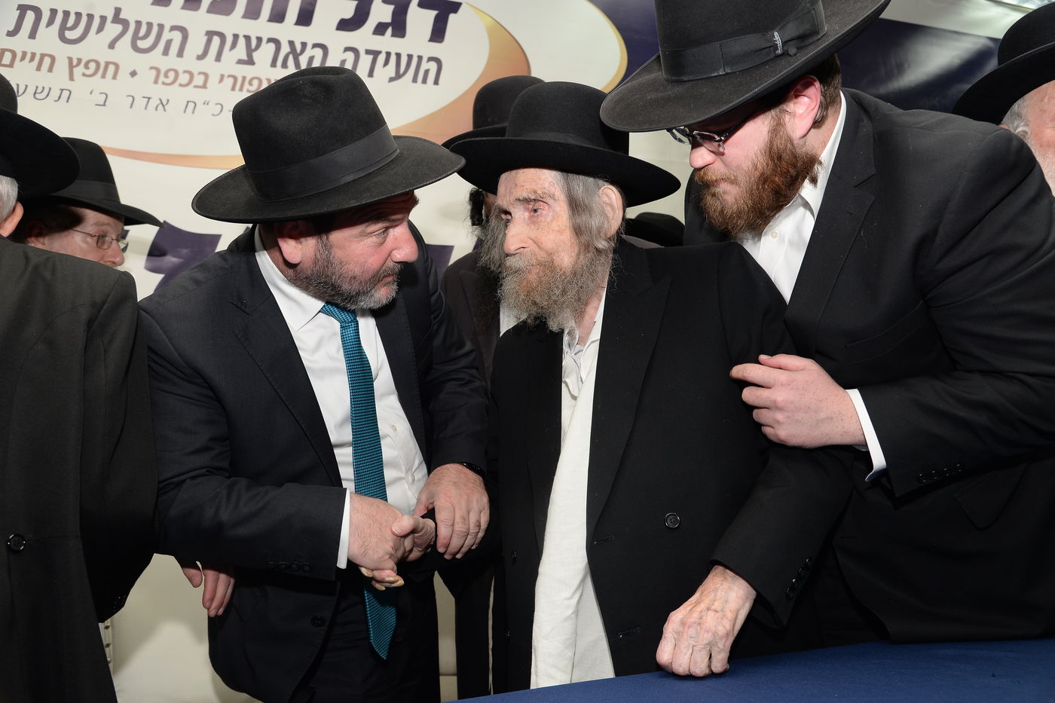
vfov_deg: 43.6
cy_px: 352
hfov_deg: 61.9
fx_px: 879
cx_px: 528
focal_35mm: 30
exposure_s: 1/60
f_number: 5.6
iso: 500
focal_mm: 30
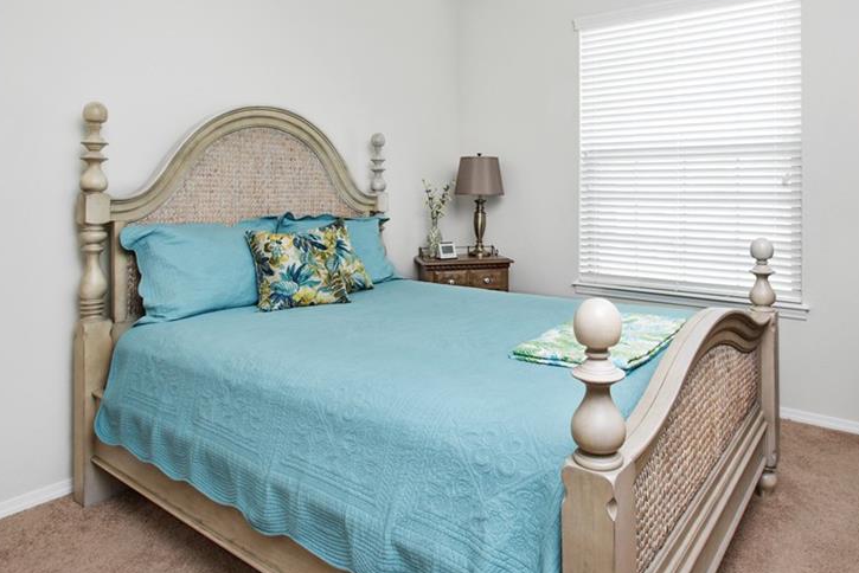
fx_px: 573
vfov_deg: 51.9
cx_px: 479
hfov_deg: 73.5
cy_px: 177
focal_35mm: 24
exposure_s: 1/60
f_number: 8
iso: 400
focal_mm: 17
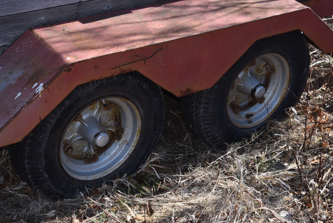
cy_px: 117
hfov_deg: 26.3
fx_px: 713
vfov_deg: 17.7
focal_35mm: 77
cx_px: 172
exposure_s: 1/200
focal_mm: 48
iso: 100
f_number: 5.6
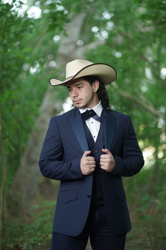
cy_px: 125
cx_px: 83
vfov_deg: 23.9
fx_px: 588
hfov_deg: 16.1
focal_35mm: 85
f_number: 2
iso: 250
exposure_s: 1/125
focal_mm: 85
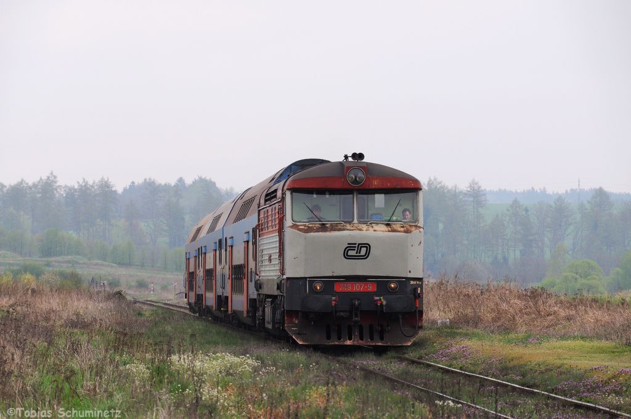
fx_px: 3939
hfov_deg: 9.2
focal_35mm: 225
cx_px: 316
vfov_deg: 6.1
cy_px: 210
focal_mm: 150
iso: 320
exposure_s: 1/500
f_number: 8
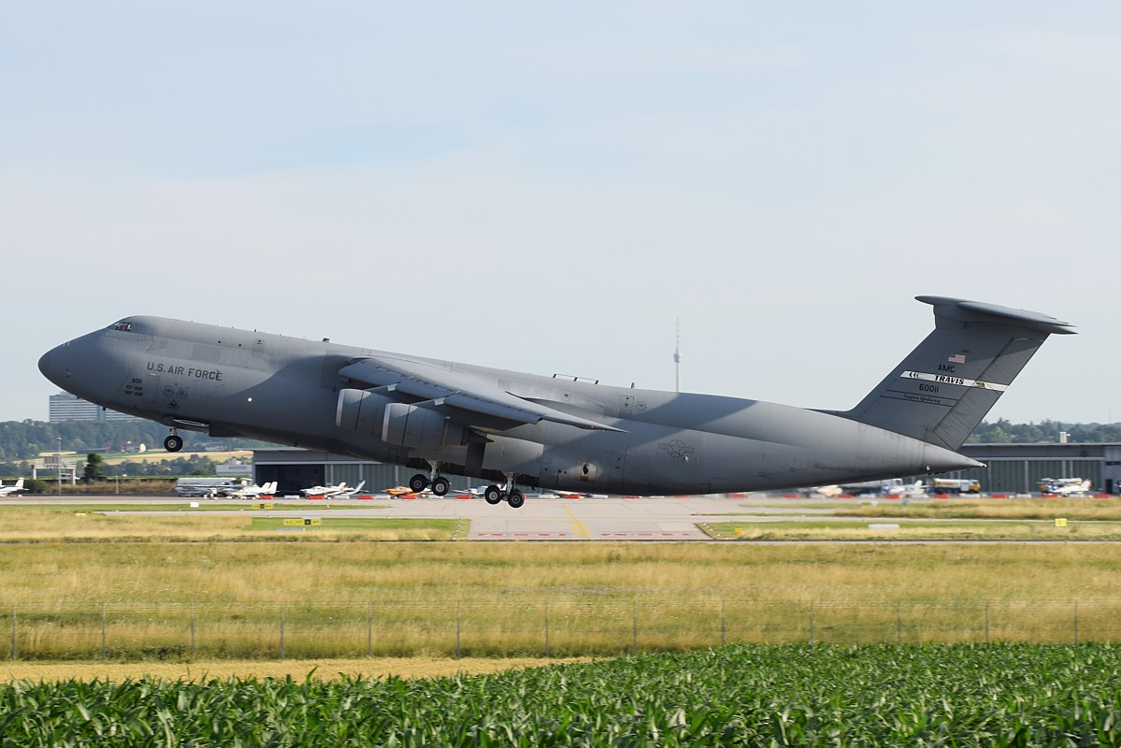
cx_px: 560
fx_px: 3644
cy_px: 374
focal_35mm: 117
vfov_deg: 11.7
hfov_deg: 17.5
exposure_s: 1/320
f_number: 9
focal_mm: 78
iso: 200
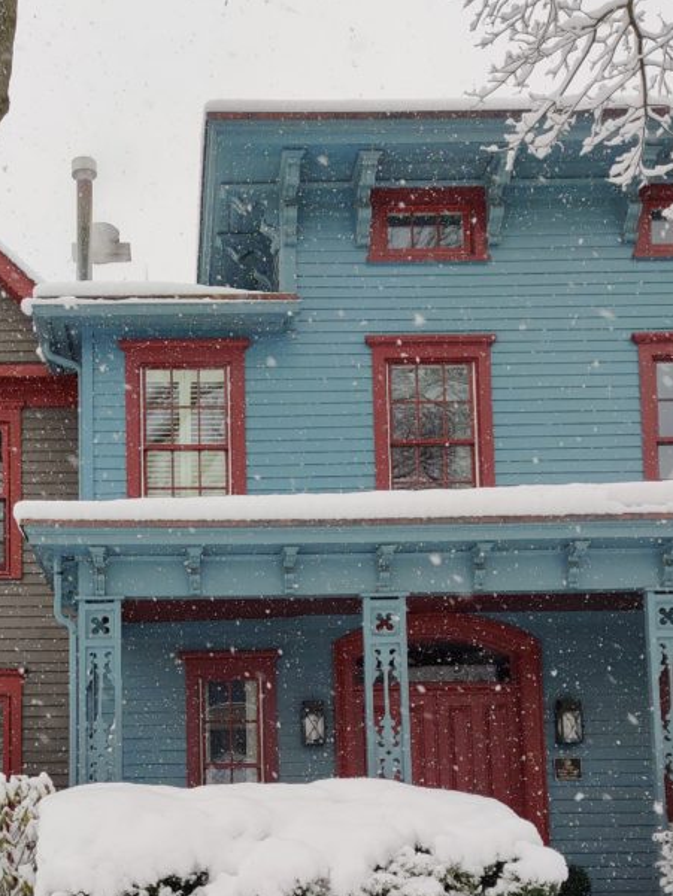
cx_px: 185
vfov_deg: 39.9
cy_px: 686
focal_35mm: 46
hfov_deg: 31.1
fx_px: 1192
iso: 100
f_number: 1.65
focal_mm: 4.75
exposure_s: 1/294
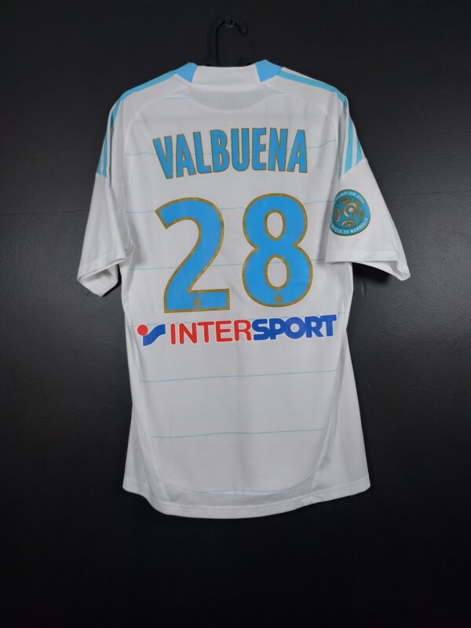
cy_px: 314
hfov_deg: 58.9
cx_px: 236
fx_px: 417
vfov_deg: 73.9
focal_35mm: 23
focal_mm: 6.57
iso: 400
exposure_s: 1/160
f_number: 1.6
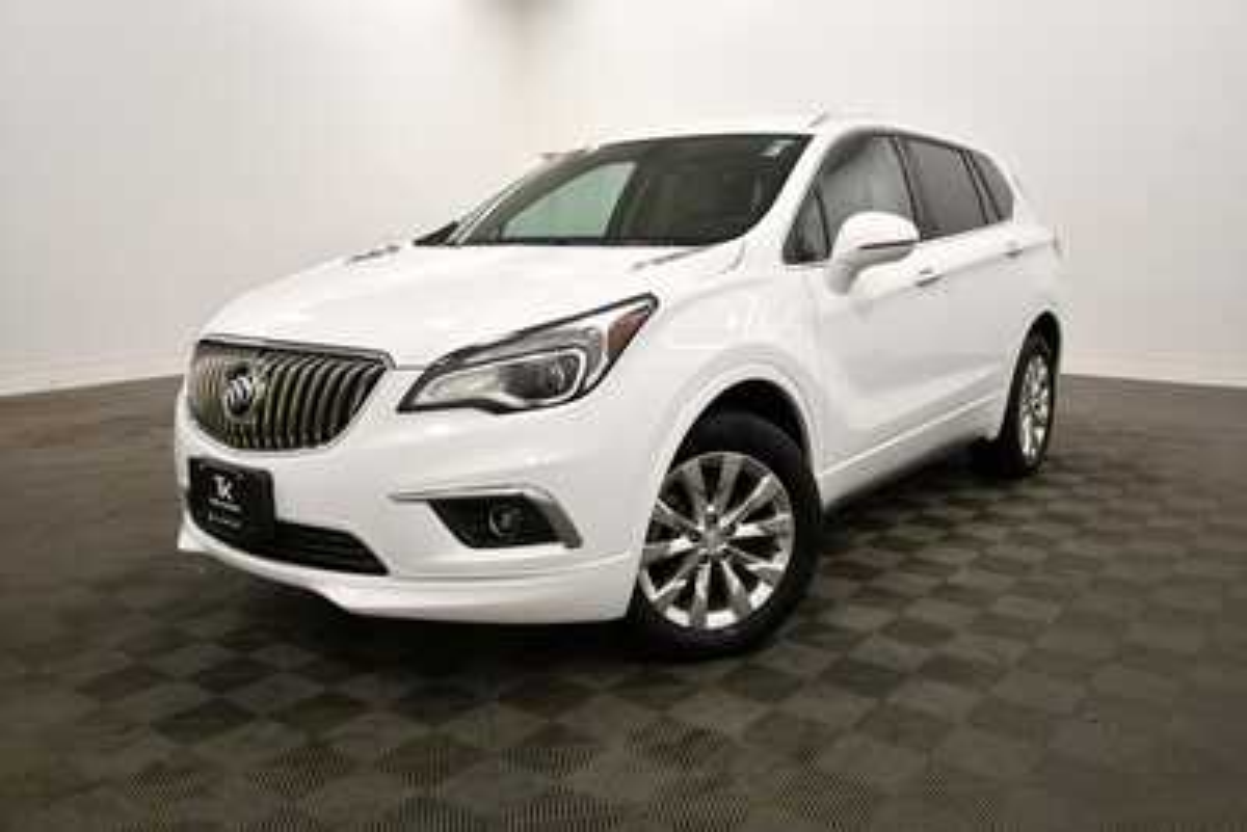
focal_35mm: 30
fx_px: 1039
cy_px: 416
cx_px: 624
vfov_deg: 43.6
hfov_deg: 61.9
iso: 800
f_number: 5.6
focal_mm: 20
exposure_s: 1/200
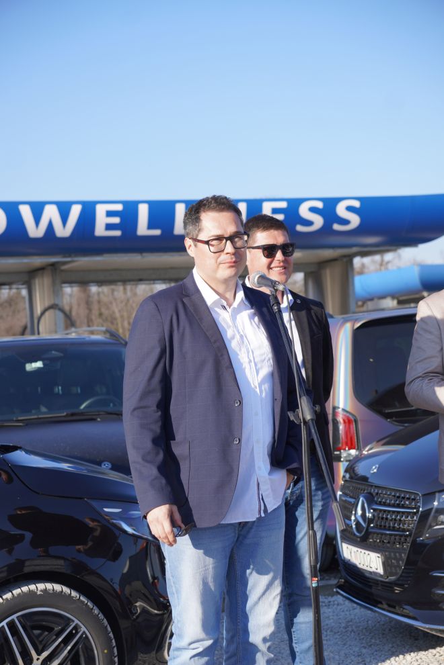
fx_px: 1387
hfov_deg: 18.2
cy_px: 332
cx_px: 222
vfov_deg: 27.0
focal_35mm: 75
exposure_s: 1/500
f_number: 4
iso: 100
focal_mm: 50
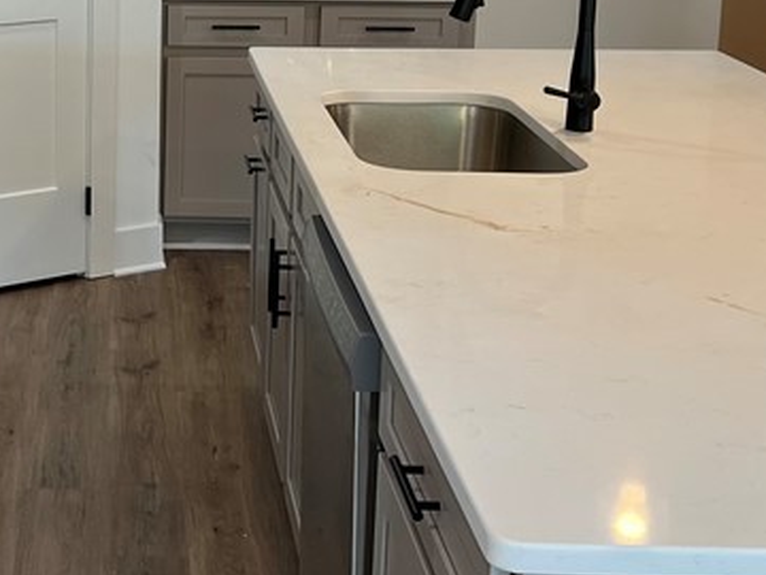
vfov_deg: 19.7
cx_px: 83
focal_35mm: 74
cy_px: 102
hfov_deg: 25.5
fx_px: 1638
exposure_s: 1/120
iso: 64
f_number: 1.5
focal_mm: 5.7
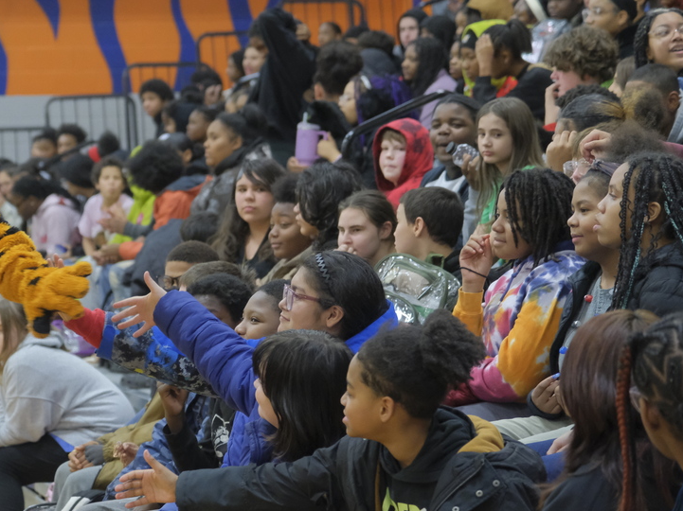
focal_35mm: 164
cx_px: 203
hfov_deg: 12.0
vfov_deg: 9.0
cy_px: 207
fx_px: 3234
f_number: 4
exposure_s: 1/120
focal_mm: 80
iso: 5000
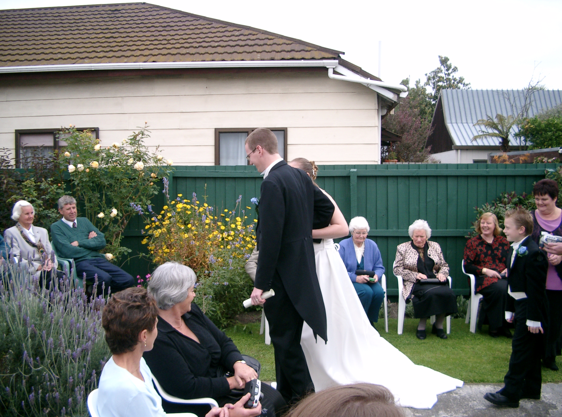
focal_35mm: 37
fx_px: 599
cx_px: 281
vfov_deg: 38.5
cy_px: 208
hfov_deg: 50.3
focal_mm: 7.6
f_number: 2.6
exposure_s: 1/320
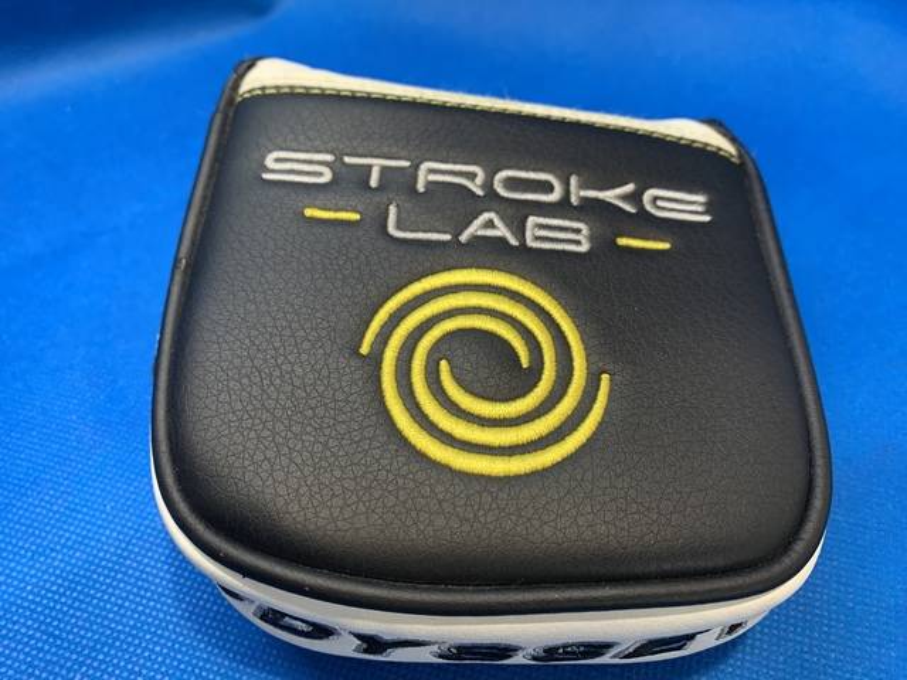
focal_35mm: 26
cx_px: 454
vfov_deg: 53.1
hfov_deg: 67.3
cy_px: 340
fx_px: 681
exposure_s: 1/60
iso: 125
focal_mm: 4.25
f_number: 1.8
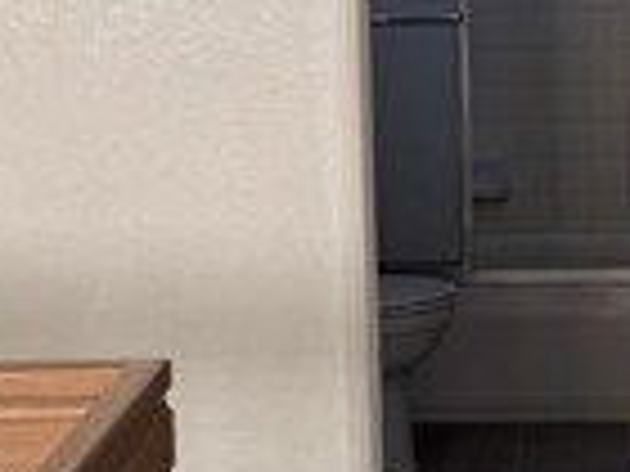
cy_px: 135
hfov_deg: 17.8
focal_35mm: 110
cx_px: 472
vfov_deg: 13.4
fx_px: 2002
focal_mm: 6.76
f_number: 1.78
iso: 64
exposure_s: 1/152
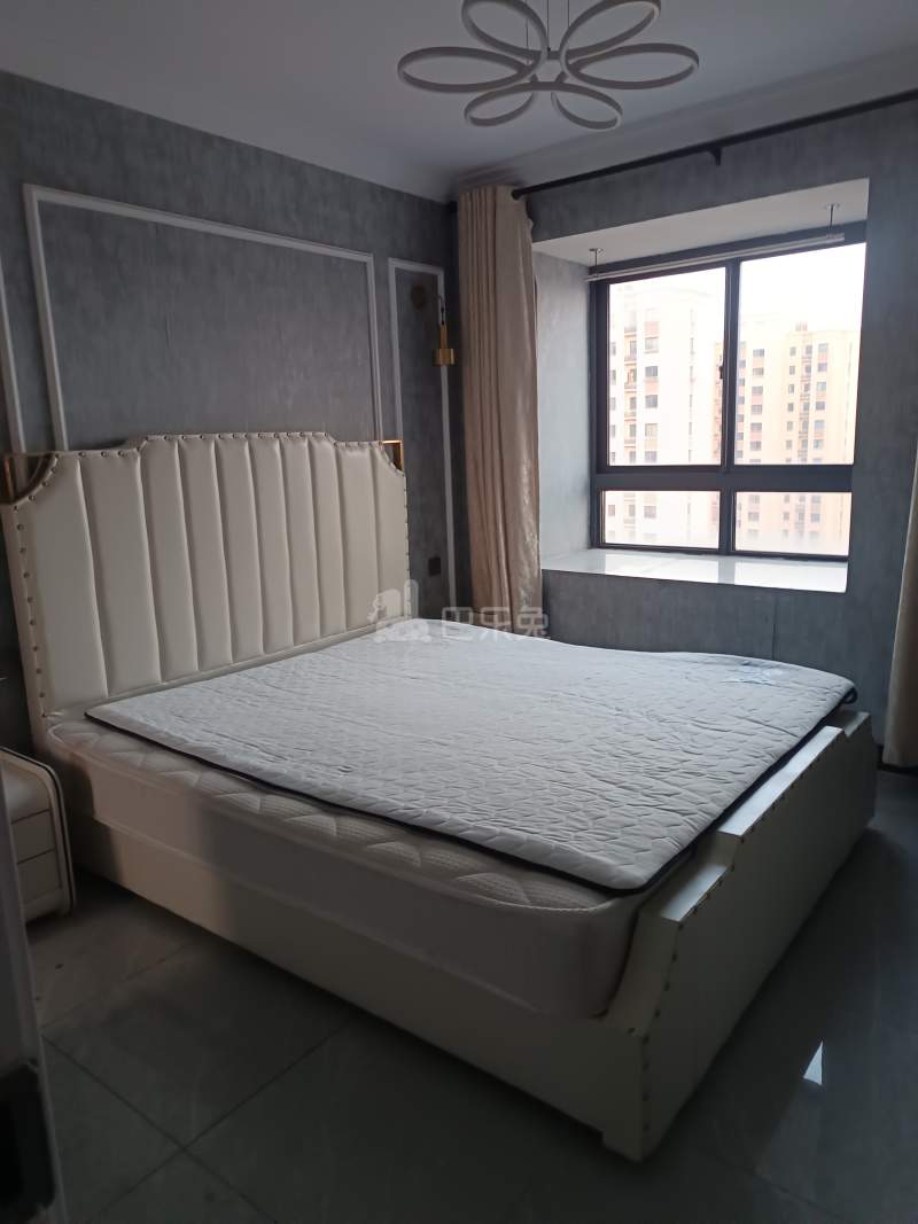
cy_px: 612
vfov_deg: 71.6
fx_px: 849
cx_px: 459
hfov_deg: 56.8
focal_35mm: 24
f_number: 1.7
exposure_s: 1/50
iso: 1041
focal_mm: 5.31
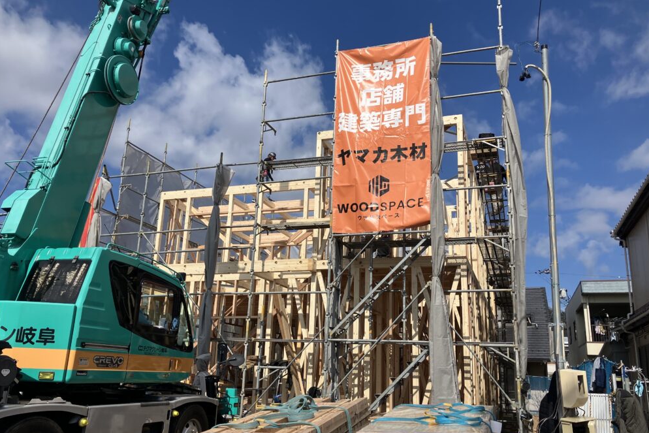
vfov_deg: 43.6
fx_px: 541
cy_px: 240
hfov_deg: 61.9
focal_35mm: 30
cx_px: 332
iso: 32
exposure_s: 1/3472
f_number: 1.8
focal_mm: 3.99
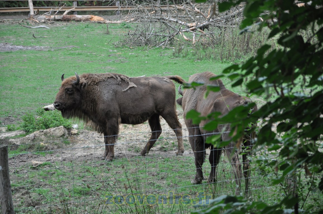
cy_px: 107
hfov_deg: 13.1
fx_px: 1412
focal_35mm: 158
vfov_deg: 8.7
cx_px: 162
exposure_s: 1/500
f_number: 5.6
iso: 1000
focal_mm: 105
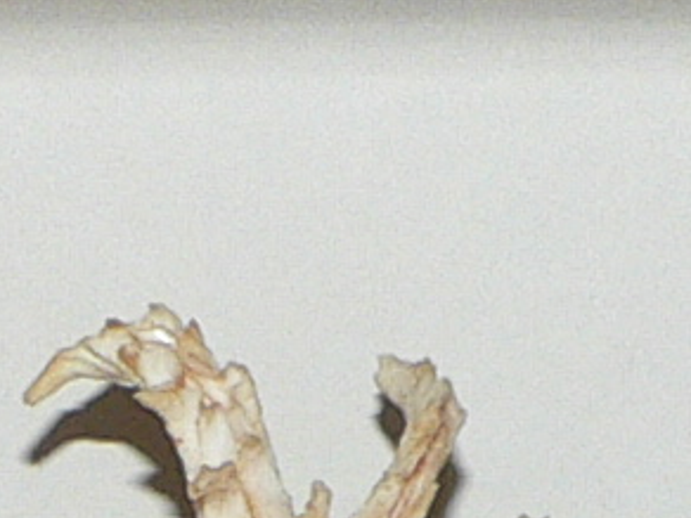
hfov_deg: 8.2
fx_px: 4831
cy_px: 1478
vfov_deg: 5.8
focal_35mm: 242
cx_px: 208
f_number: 2.8
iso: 100
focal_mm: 4.6
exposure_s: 1/60
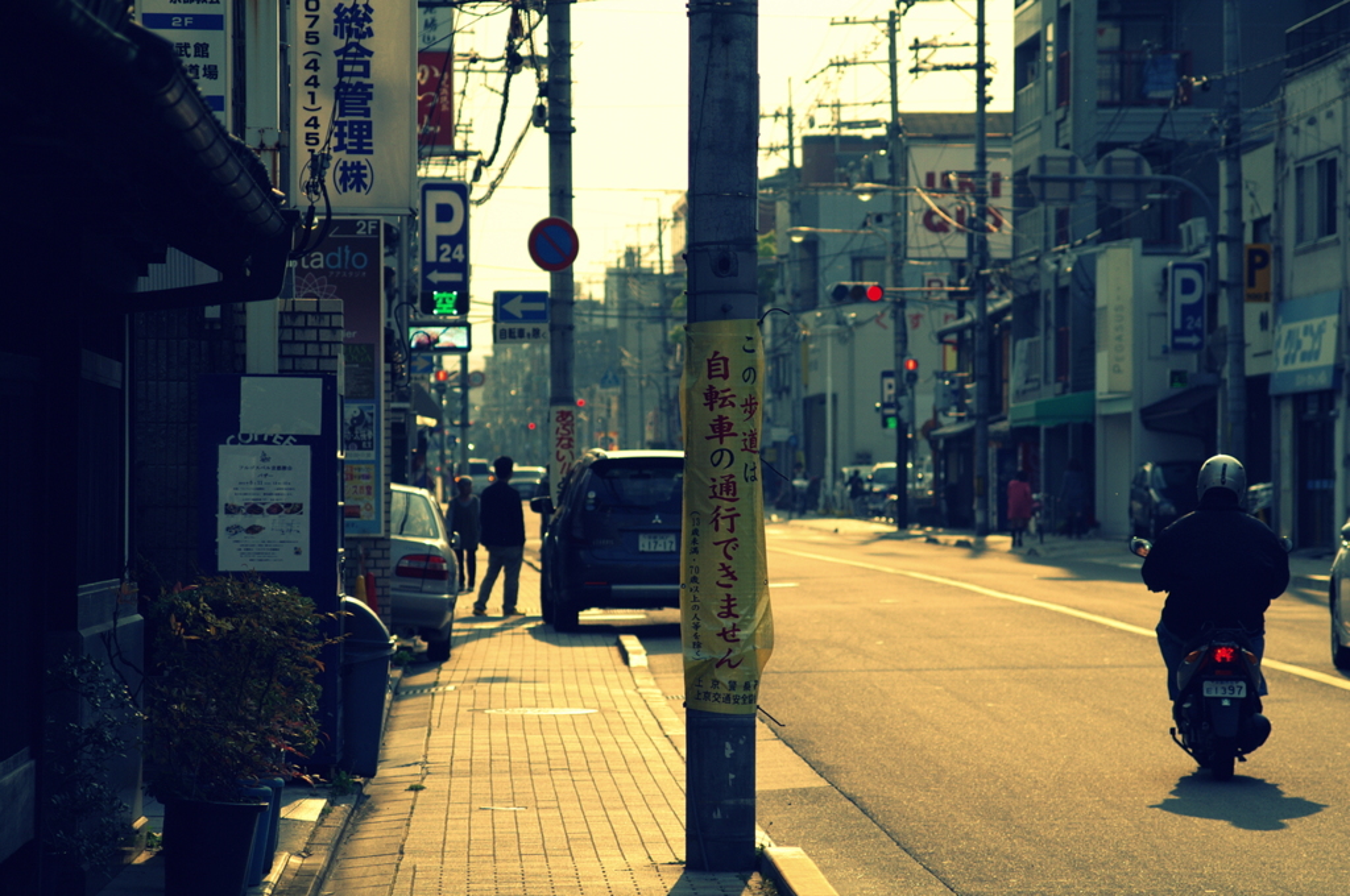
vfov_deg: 8.7
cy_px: 448
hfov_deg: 13.1
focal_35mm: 158
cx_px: 675
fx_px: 5899
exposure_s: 1/1250
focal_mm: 105
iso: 100
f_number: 4.5
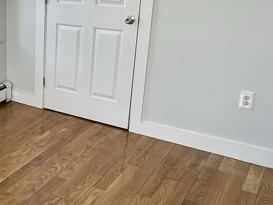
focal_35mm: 53
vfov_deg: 27.5
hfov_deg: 31.9
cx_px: -28
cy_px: 88
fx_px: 418
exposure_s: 1/135
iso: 40
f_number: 2.2
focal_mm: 2.22
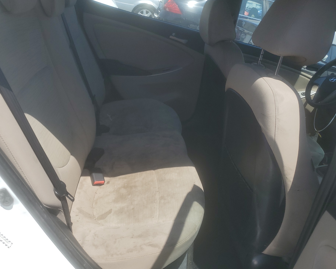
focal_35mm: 28
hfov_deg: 62.2
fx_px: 278
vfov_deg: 51.5
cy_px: 133
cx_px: 168
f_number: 1.5
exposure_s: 1/2500
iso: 50
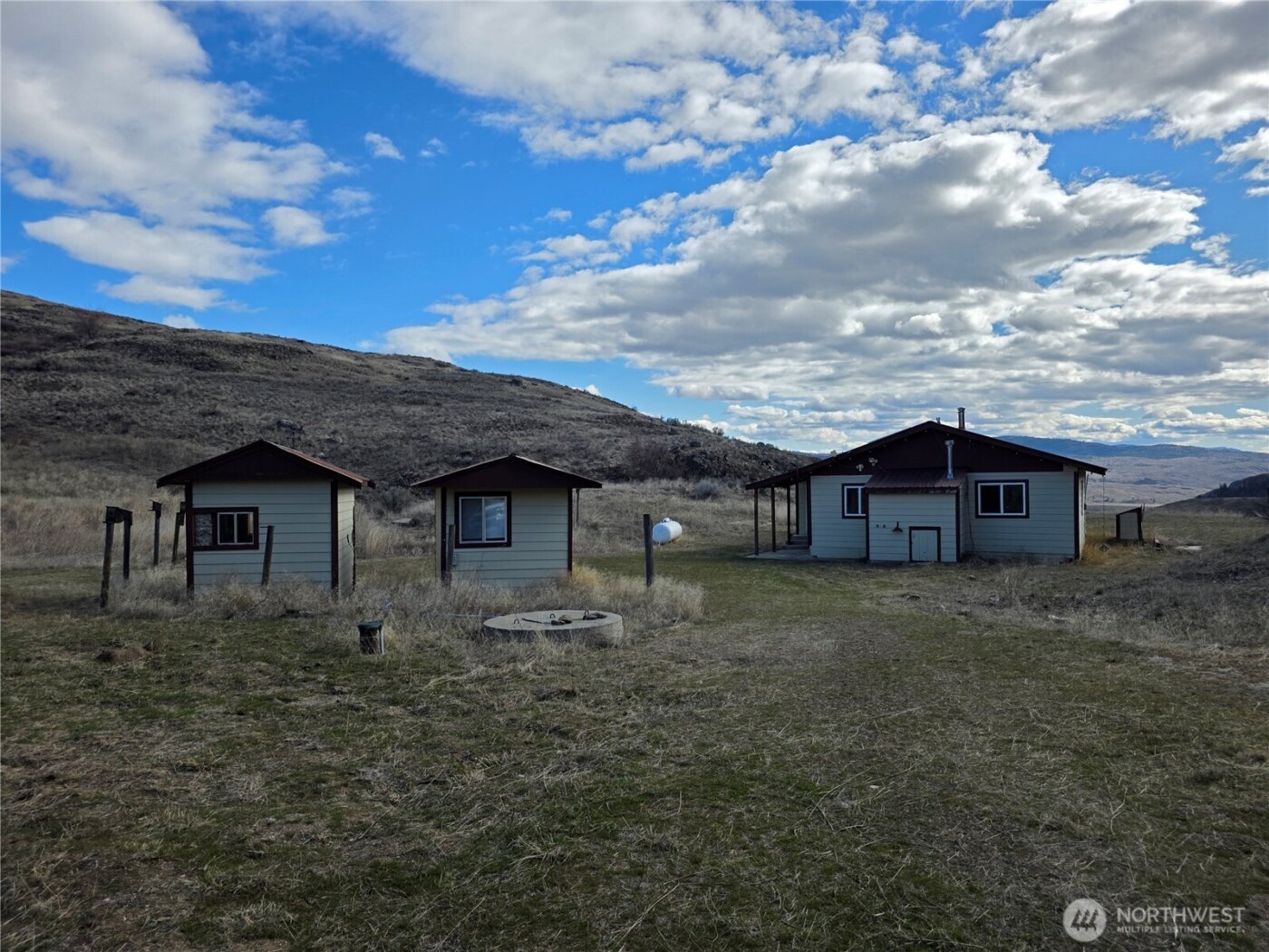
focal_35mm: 23
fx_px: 843
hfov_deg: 73.9
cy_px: 476
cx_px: 634
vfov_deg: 58.9
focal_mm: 6.3
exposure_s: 1/5447
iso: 80
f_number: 1.7
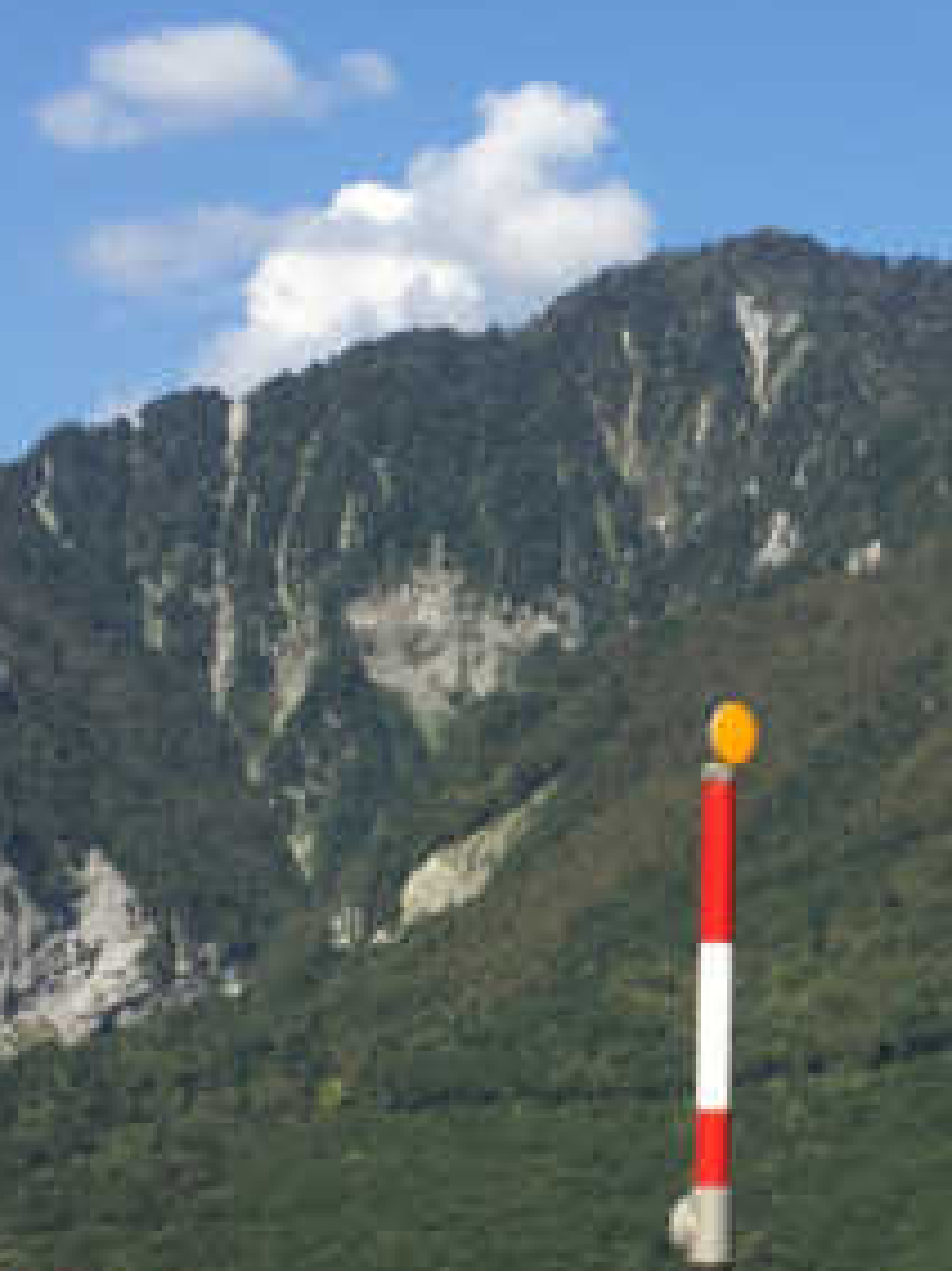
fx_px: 3853
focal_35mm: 105
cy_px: 763
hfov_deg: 13.8
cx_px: 988
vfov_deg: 18.7
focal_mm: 4.15
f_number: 2.2
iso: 32
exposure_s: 1/1980
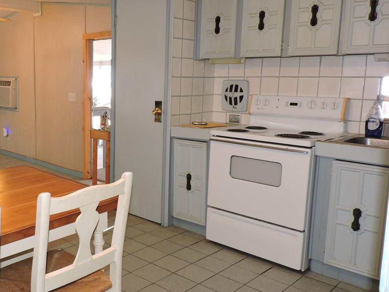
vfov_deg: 40.7
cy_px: 142
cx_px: 120
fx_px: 393
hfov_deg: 51.3
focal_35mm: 35
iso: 200
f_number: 3
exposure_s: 1/30
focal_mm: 4.3
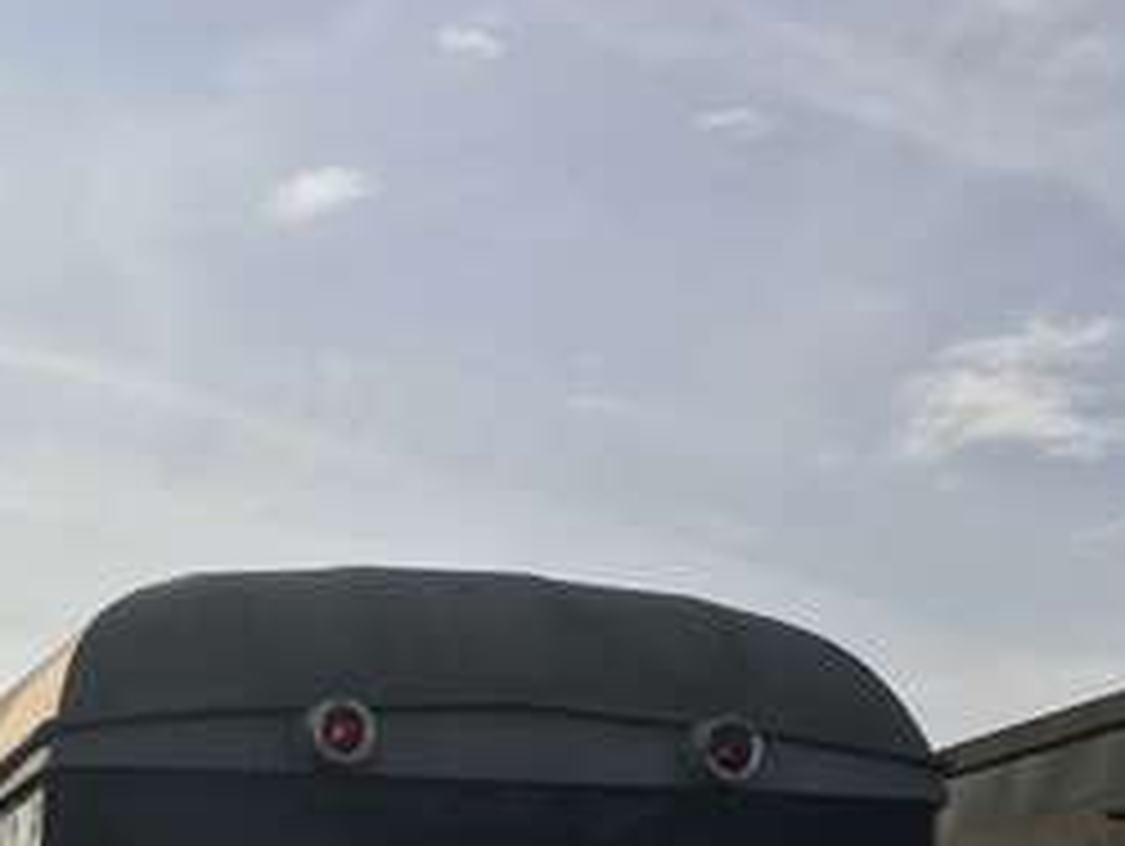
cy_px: 1174
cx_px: -117
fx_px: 2895
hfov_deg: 20.9
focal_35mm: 89
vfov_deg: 15.6
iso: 25
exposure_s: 1/3344
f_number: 2.2
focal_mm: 4.15
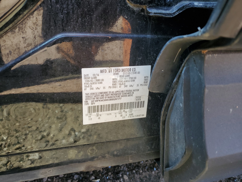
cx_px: 121
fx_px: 182
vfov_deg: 53.1
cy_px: 91
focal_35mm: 26
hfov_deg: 67.3
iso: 50
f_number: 1.5
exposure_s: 1/196
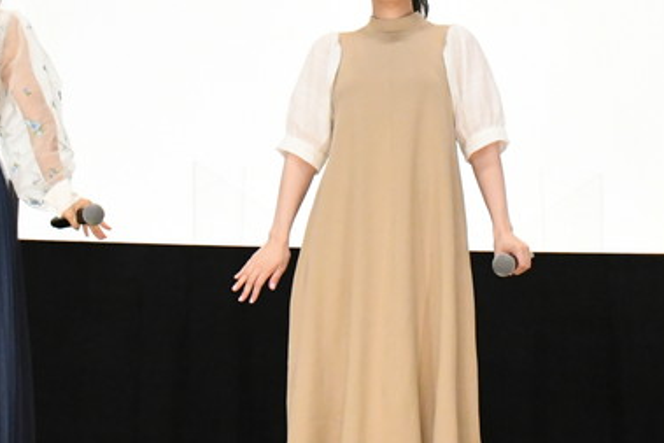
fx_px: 1900
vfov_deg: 13.3
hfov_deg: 19.8
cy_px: 106
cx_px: 389
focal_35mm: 103
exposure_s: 1/200
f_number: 8
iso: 6400
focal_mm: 26
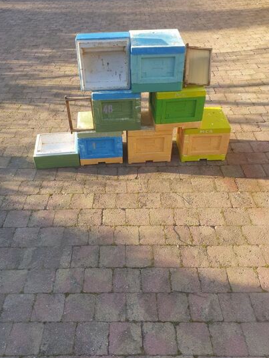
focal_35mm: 31
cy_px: 186
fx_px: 321
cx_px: 123
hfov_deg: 45.4
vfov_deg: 58.3
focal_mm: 4.32
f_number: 2.4
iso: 50
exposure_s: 1/216
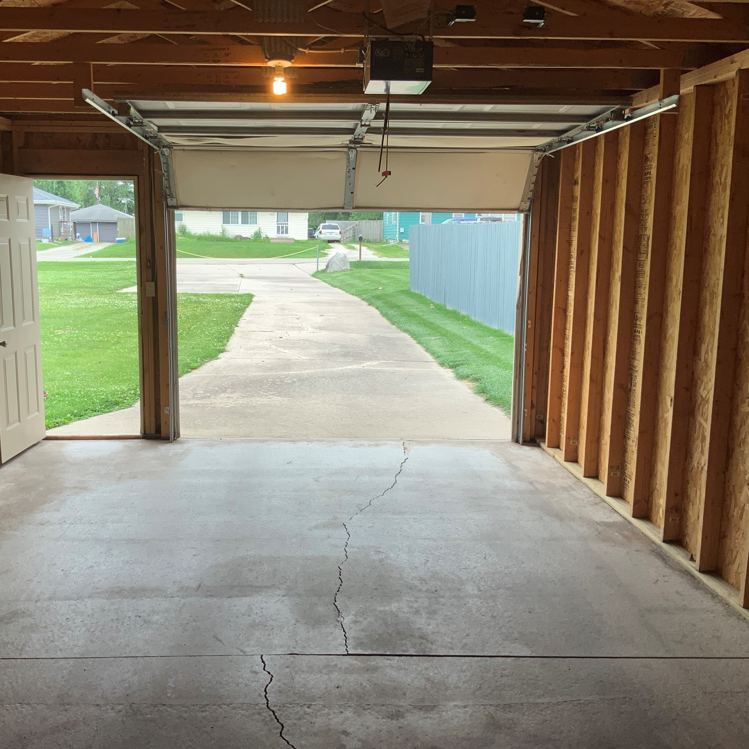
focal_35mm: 35
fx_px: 857
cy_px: 374
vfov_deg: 47.2
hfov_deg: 47.0
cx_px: 308
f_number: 1.8
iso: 16
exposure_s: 1/156
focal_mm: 3
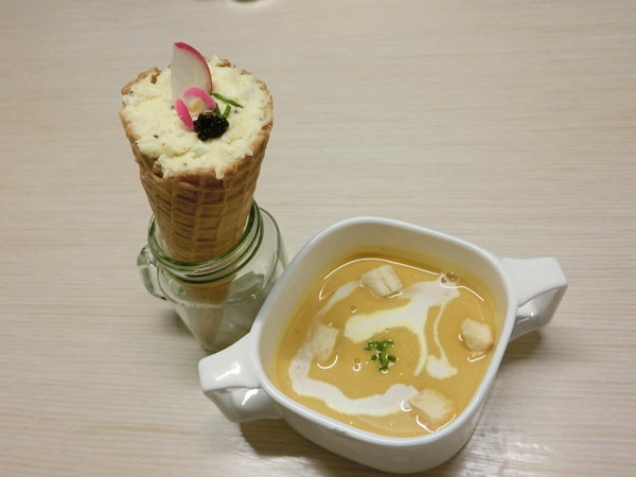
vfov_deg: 40.7
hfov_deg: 52.6
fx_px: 643
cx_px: 318
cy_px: 238
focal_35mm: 35
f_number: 3.2
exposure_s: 1/40
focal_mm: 7.2
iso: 400
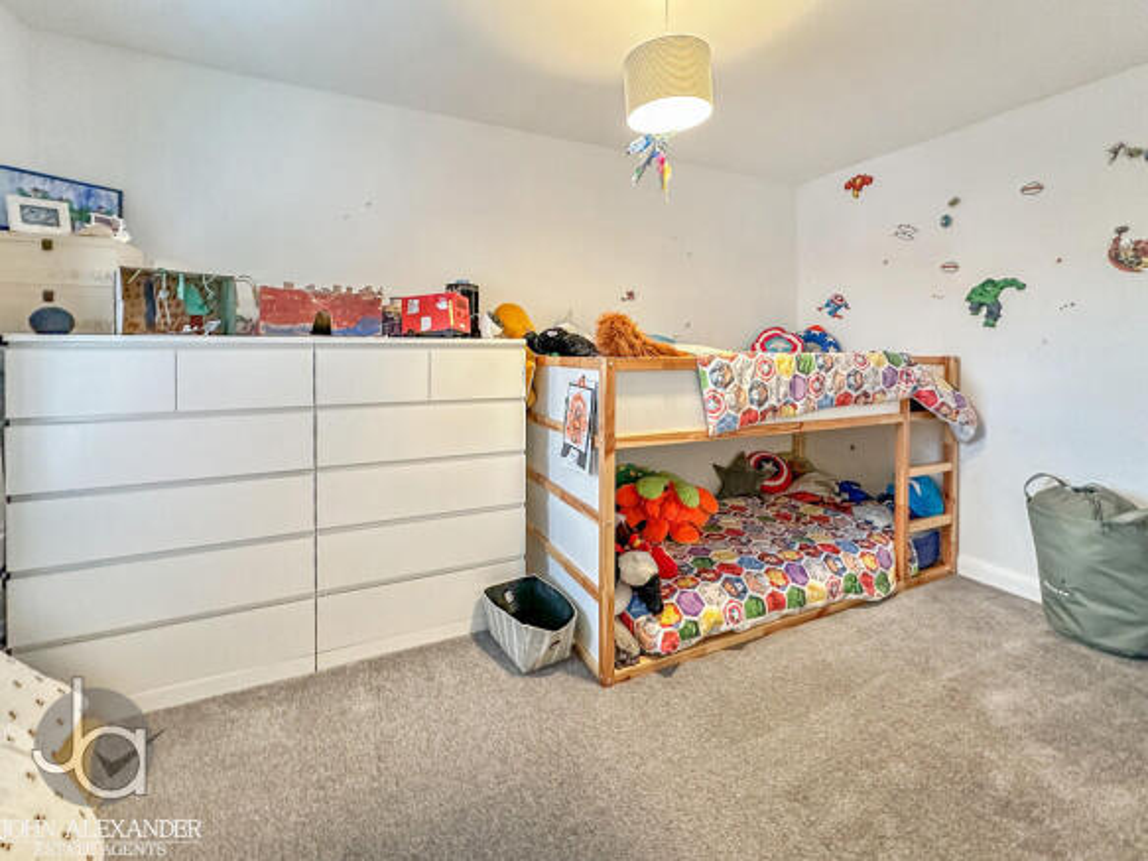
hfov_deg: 102.1
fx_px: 464
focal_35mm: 14
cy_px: 430
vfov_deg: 85.7
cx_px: 574
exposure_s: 1/50
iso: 500
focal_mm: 2.22
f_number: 2.2
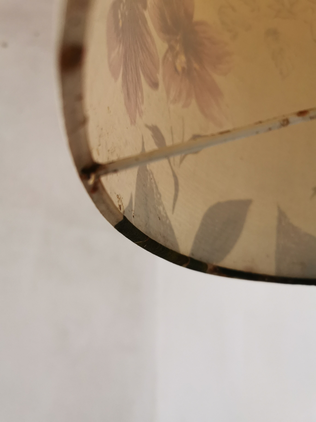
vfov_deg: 65.3
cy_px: 211
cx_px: 158
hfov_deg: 51.4
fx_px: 329
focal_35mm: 27
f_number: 1.6
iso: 250
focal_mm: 5.56
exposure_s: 1/60
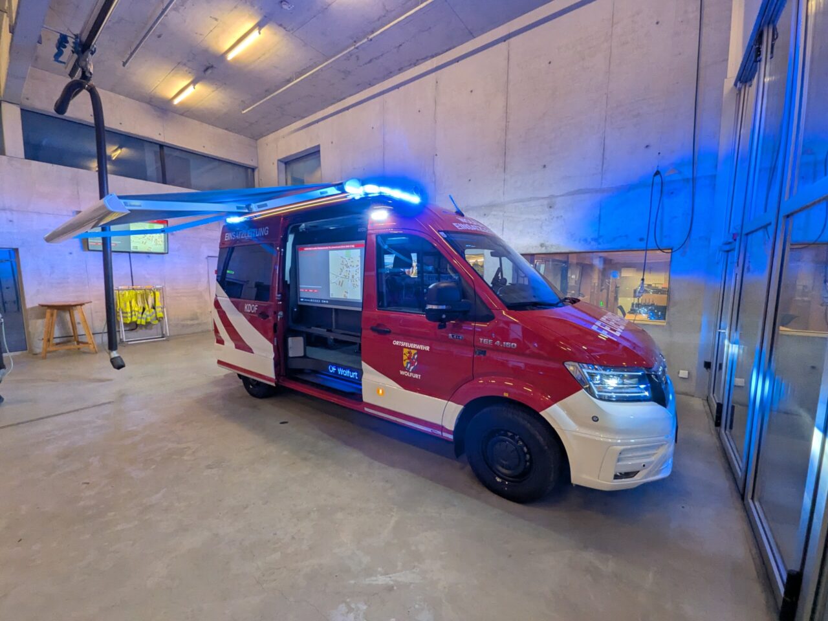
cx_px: 414
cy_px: 310
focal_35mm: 14
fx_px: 335
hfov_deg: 102.1
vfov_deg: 85.7
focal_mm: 1.85
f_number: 2.2
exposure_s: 1/96.5
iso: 144
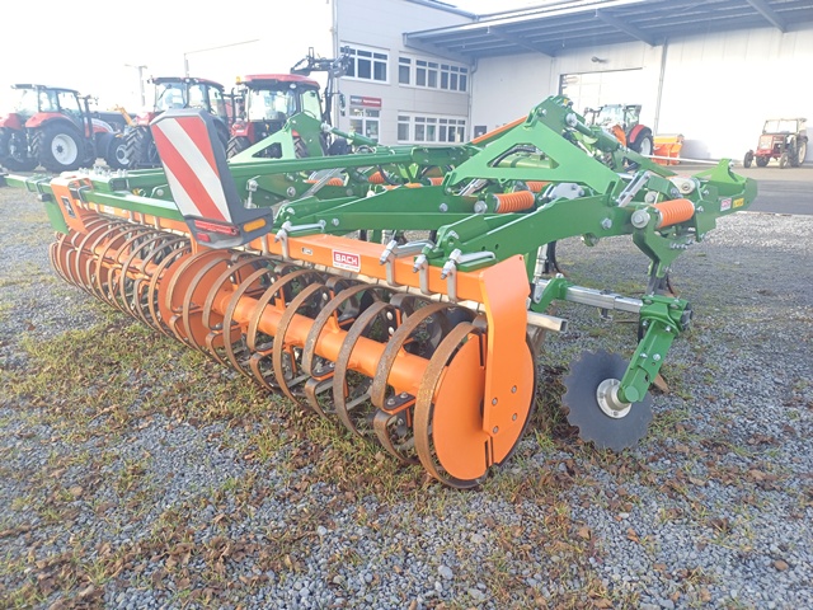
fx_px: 587
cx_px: 406
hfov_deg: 69.4
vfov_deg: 54.9
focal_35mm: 25
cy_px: 305
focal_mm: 4.65
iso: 50
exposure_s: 1/156
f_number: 1.8
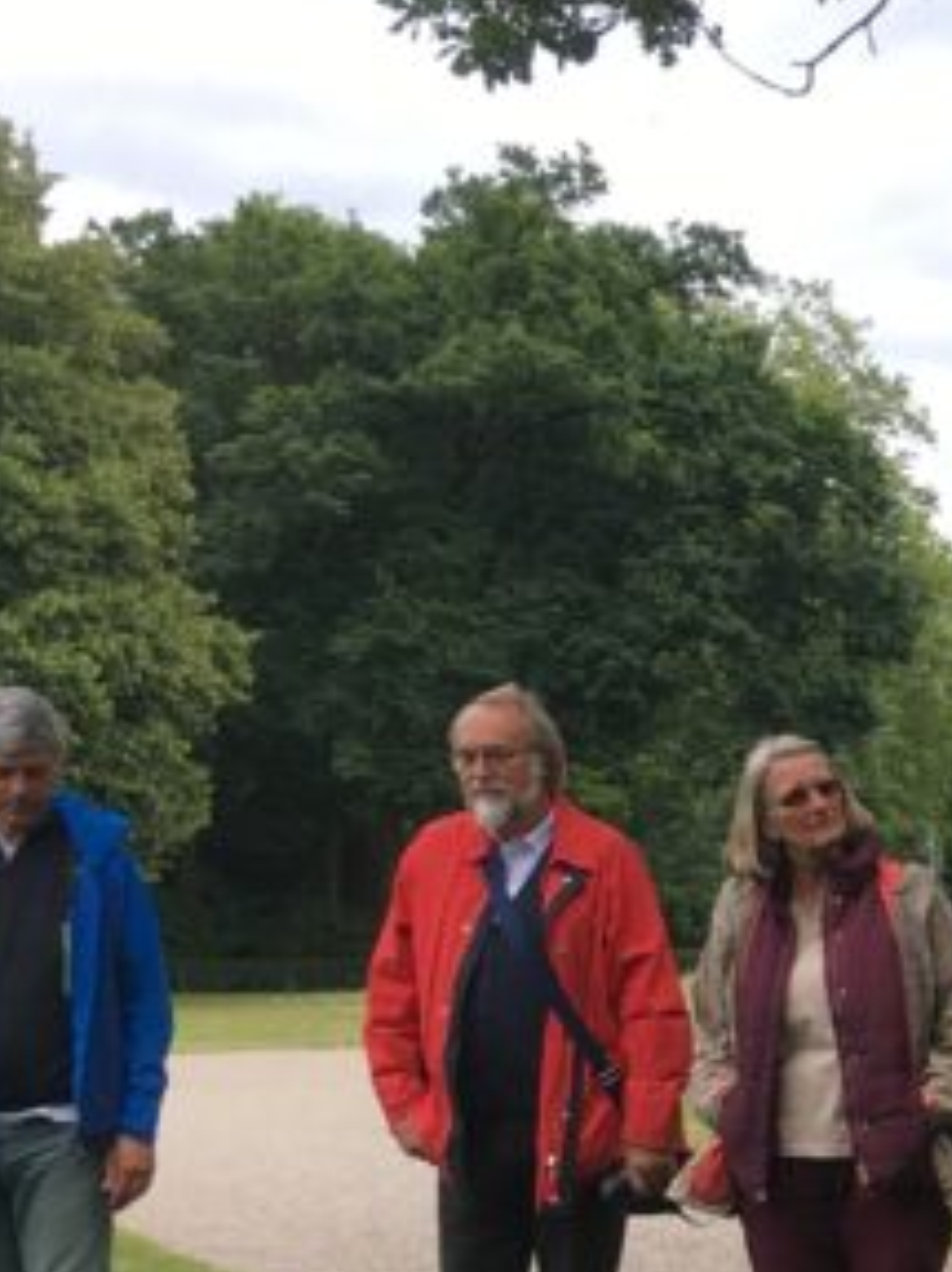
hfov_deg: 13.0
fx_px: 3706
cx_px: 1807
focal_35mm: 101
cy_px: 1197
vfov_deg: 19.0
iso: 25
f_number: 2.2
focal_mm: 4.15
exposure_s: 1/463
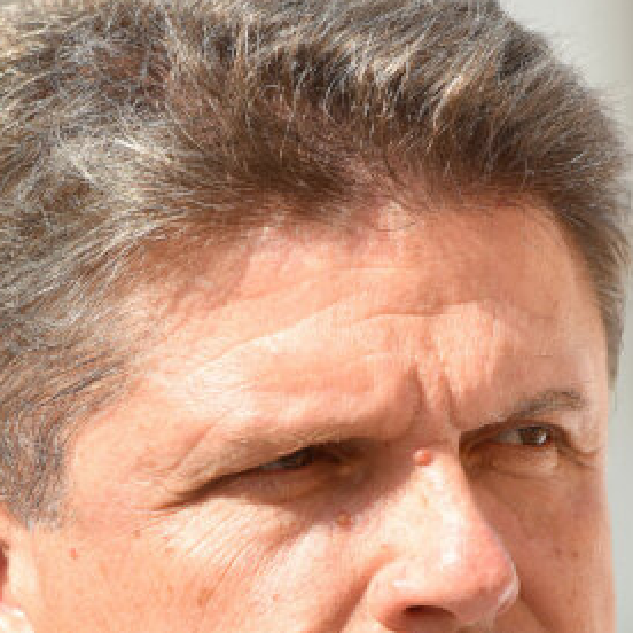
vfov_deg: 2.9
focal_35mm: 599
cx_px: 259
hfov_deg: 2.9
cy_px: 607
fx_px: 12392
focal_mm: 190
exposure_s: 1/1600
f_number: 5
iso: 200
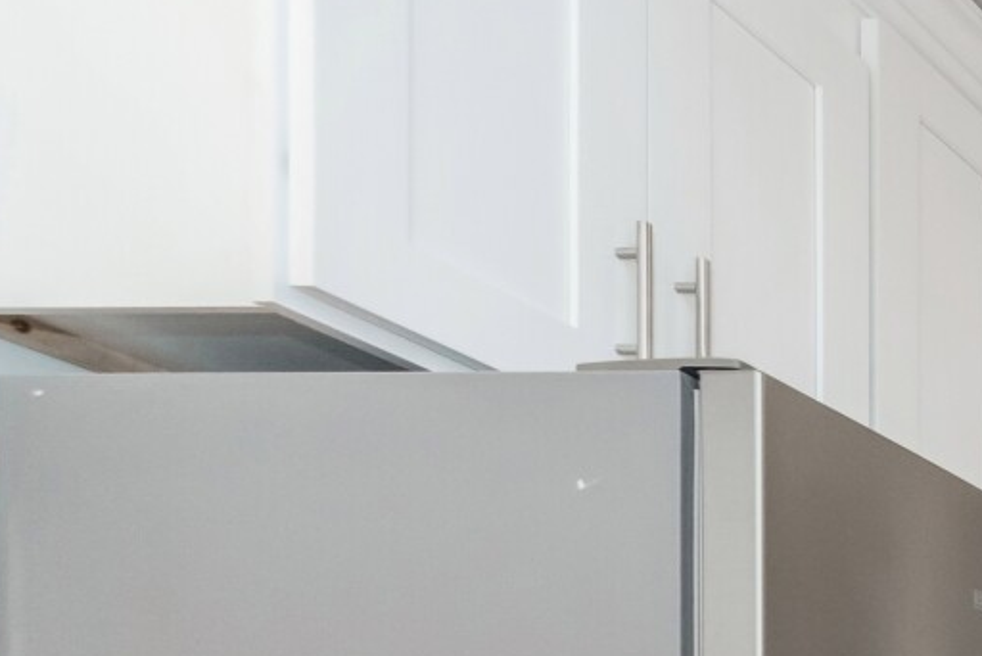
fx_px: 1419
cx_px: 1912
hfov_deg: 20.2
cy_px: 1041
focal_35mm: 52
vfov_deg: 21.1
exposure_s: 1/100
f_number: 9
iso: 2000
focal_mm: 13
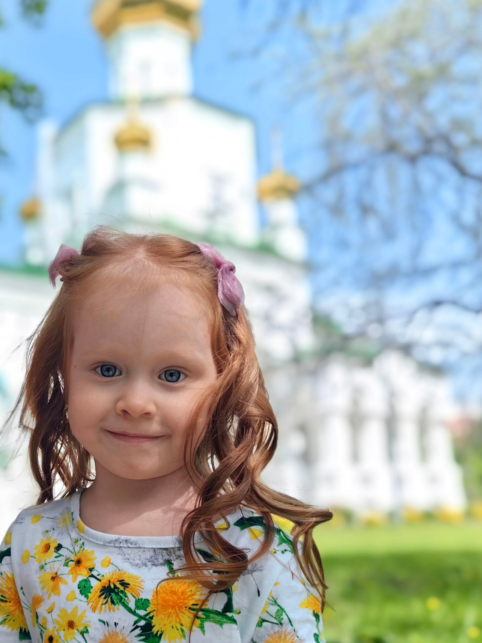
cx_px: 138
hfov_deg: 36.2
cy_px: 385
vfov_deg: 47.6
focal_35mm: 39
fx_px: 724
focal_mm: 6.35
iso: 50
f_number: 1.4
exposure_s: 1/3891
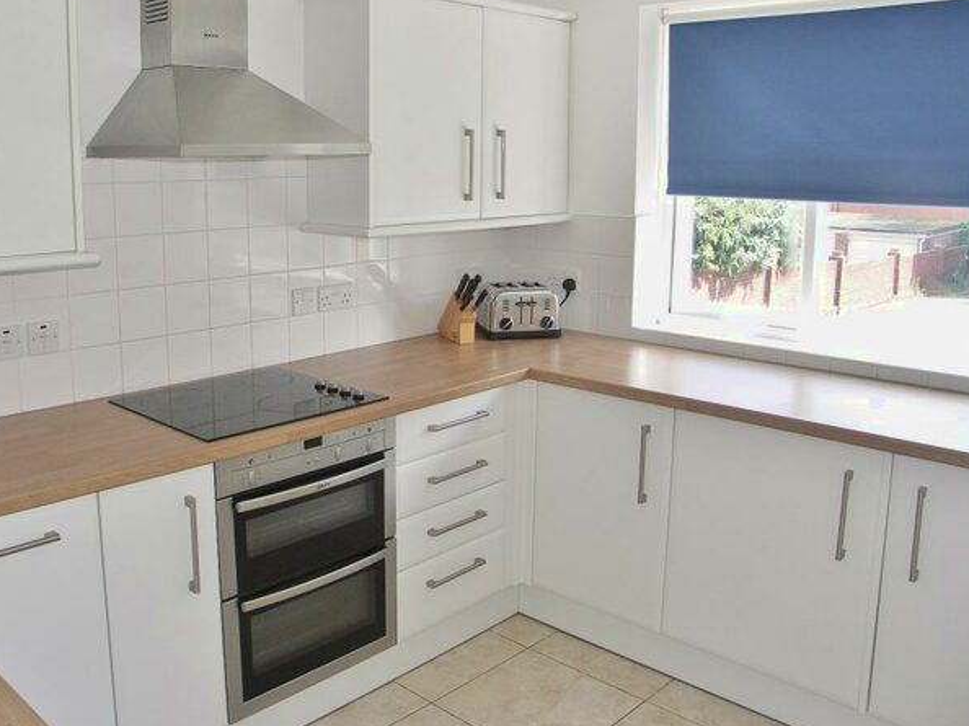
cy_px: 350
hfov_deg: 55.3
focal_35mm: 33
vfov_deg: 42.9
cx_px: 458
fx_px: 923
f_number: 3.5
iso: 100
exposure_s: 1/125
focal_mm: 7.2
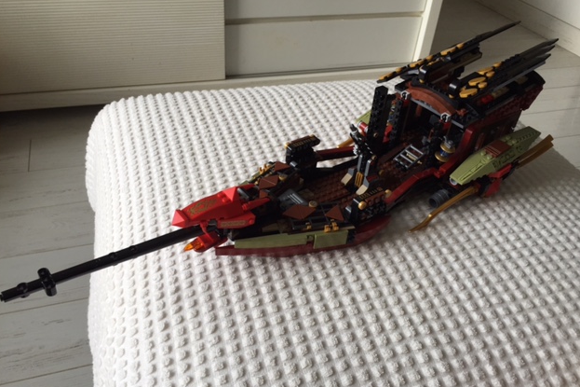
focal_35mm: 31
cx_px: 291
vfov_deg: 42.2
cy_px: 214
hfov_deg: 60.3
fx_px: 499
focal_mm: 4.15
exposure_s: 1/120
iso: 32
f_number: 2.2
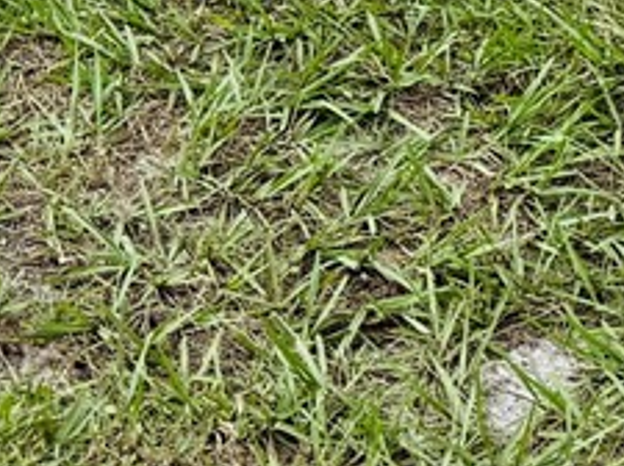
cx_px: 422
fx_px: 3078
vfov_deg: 7.3
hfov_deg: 11.6
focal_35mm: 171
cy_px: -1093
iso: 80
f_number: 1.78
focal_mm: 6.76
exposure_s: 1/3584
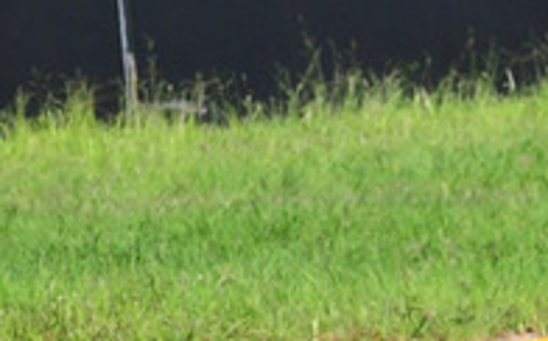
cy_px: 492
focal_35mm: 1688
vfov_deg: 0.8
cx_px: 308
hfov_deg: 1.2
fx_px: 25181
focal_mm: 270
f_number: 11
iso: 500
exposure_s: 1/640
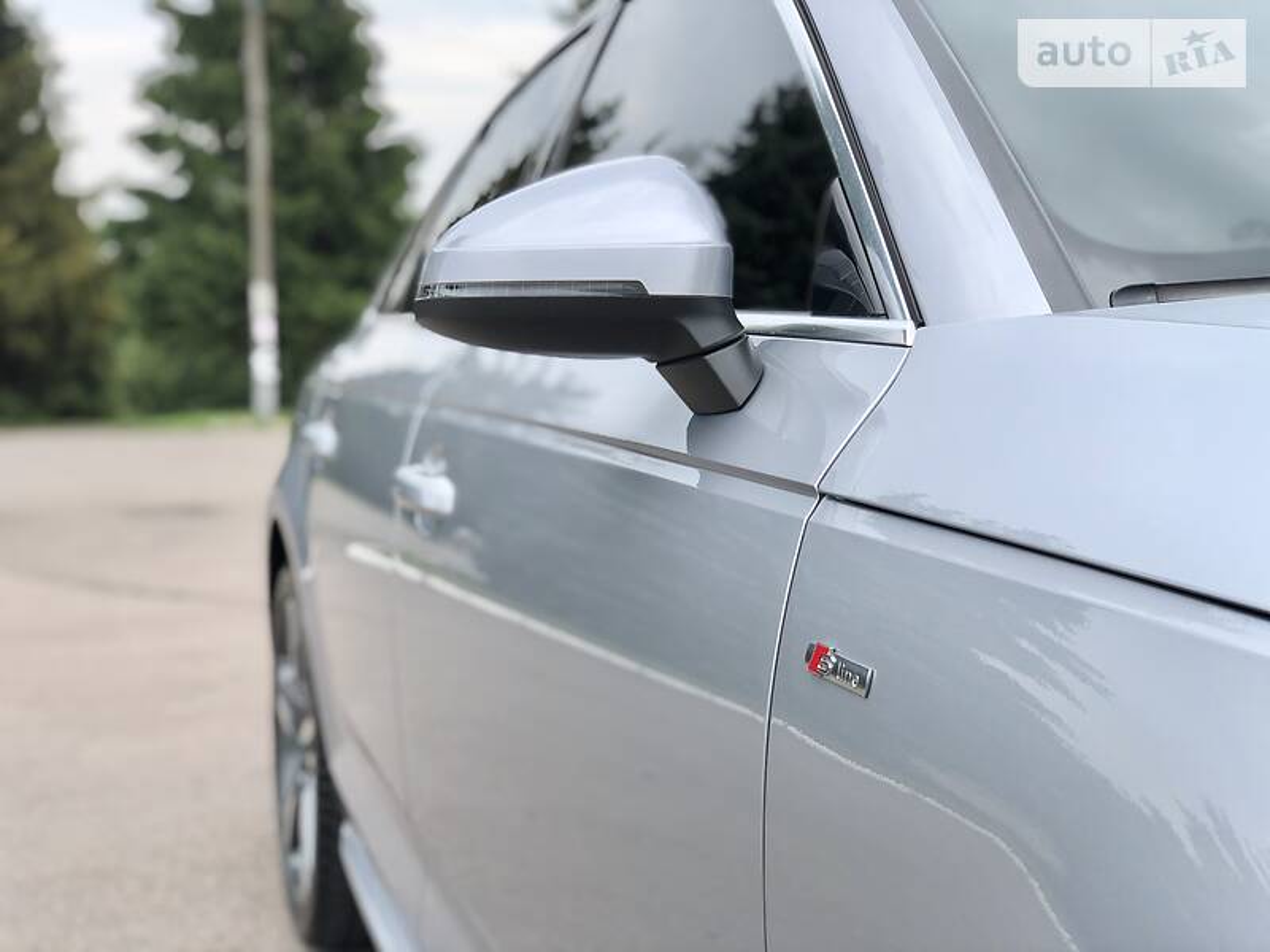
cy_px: 476
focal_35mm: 52
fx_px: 1908
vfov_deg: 28.0
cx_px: 635
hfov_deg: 36.8
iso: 16
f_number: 2.4
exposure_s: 1/286
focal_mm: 6
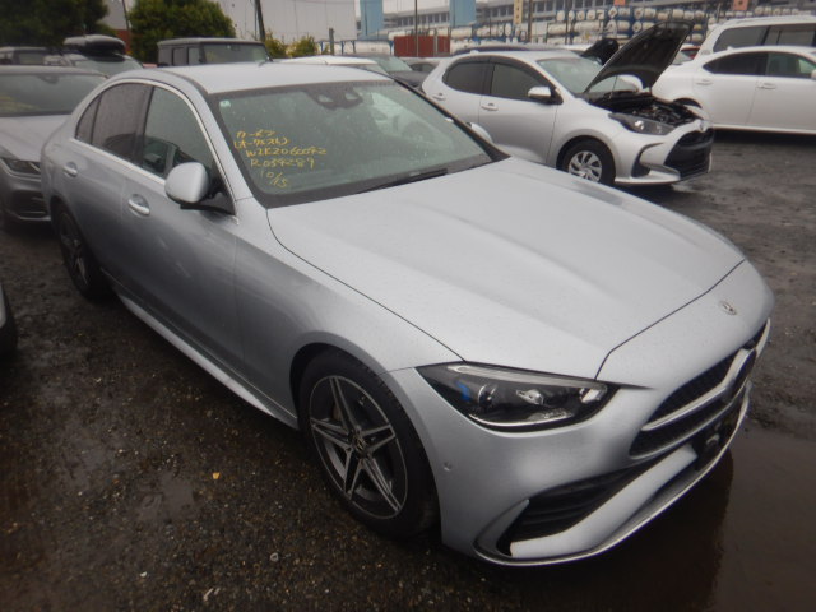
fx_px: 566
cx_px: 408
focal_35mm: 24
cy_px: 306
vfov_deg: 56.8
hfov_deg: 71.6
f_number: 2.8
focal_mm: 4.3
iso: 125
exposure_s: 1/160
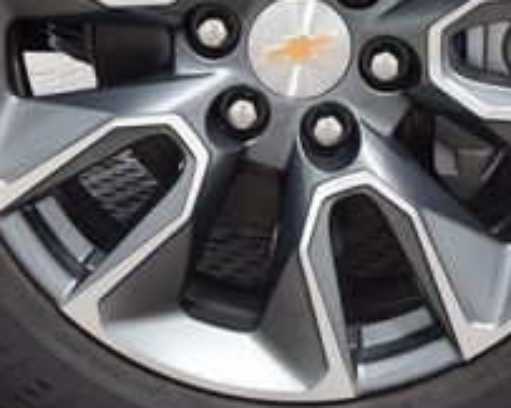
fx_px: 2689
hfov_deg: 10.8
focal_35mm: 178
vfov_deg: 8.6
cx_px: 317
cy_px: 9
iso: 800
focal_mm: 40
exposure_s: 1/15
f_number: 6.3
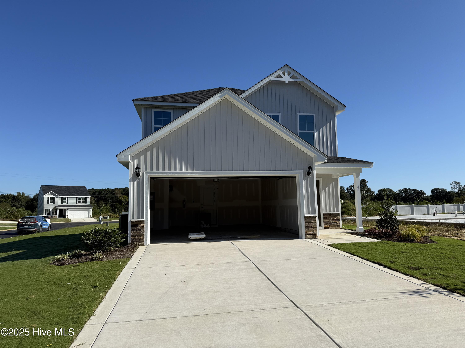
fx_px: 322
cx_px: 232
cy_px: 174
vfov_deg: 56.8
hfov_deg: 71.6
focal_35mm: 24
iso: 80
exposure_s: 1/6711
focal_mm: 6.76
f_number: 1.78
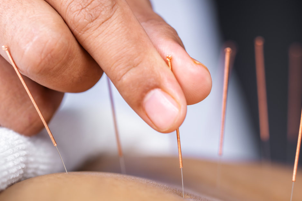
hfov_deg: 12.5
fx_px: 1375
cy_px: 138
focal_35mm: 164
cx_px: 209
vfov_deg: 8.4
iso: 100
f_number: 4
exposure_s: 1/125
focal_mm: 100
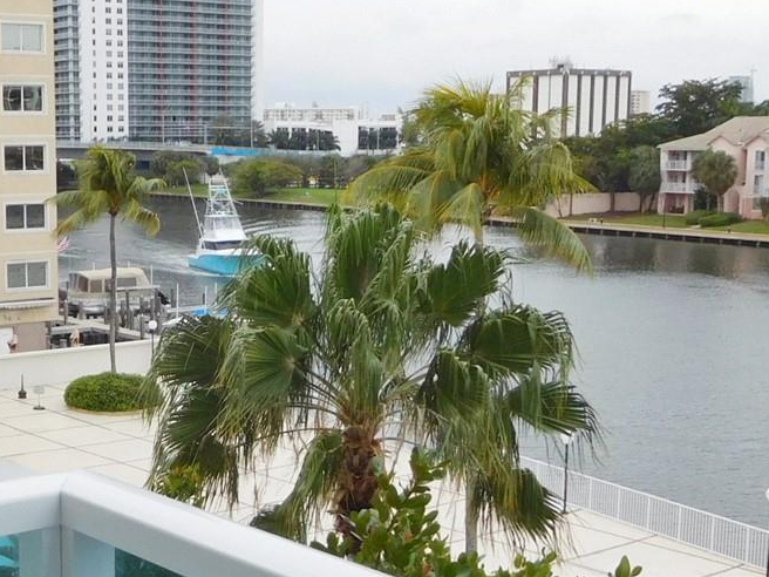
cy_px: 391
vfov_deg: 23.9
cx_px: 162
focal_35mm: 61
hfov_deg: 30.9
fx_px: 1355
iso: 125
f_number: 3.4
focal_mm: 4.5
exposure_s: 1/320
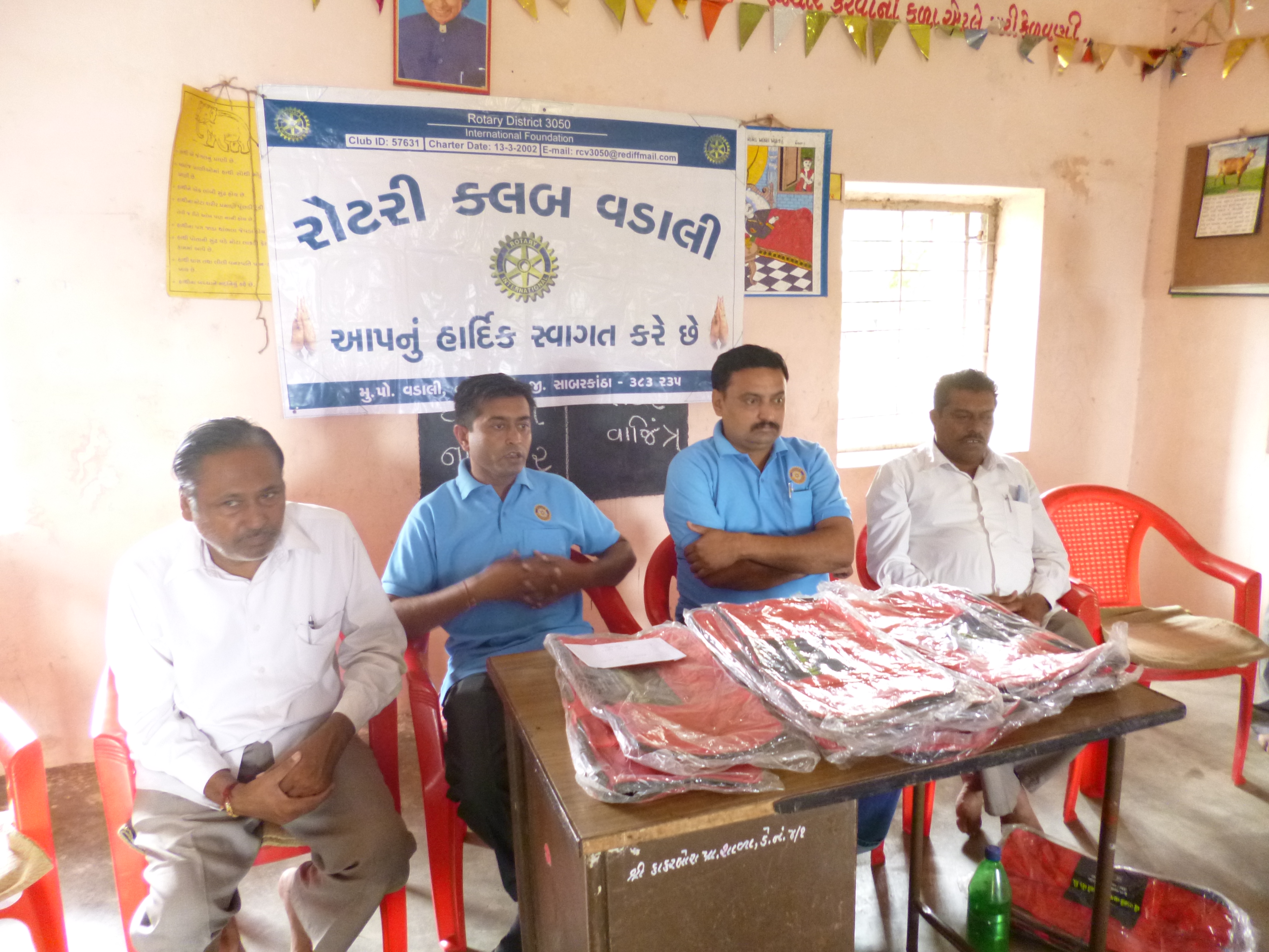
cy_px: 476
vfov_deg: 56.8
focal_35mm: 24
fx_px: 880
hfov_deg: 71.6
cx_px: 634
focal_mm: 4.3
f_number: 2.5
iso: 400
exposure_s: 1/10
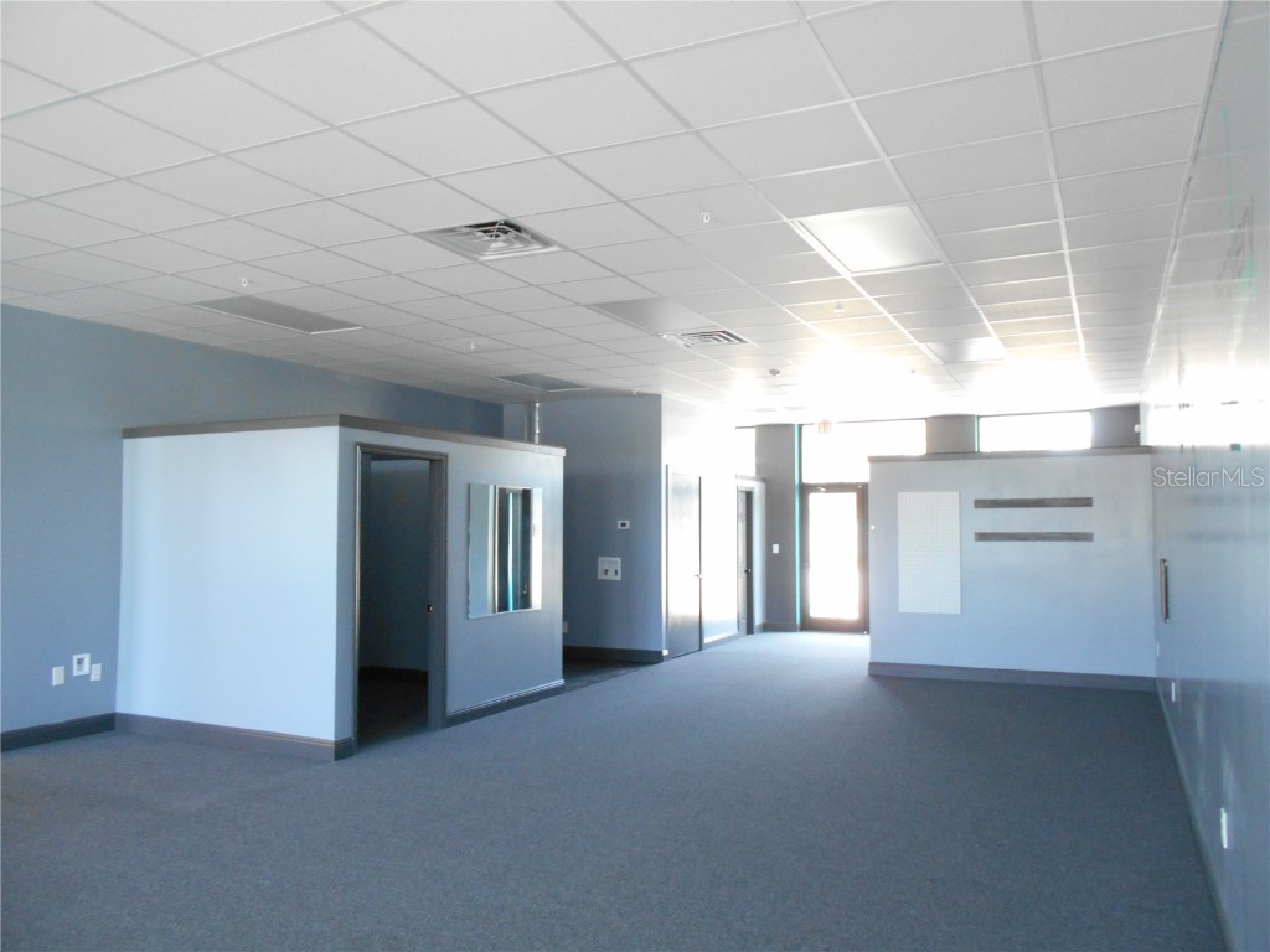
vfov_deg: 53.1
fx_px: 954
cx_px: 635
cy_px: 476
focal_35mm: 26
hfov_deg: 67.3
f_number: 3.2
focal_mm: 4.6
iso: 360
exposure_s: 1/30
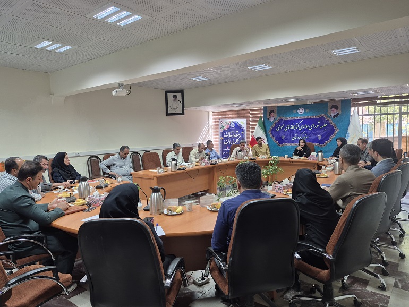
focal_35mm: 23
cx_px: 204
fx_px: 272
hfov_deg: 73.9
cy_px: 154
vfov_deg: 58.9
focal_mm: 5.4
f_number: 1.8
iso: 100
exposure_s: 1/100
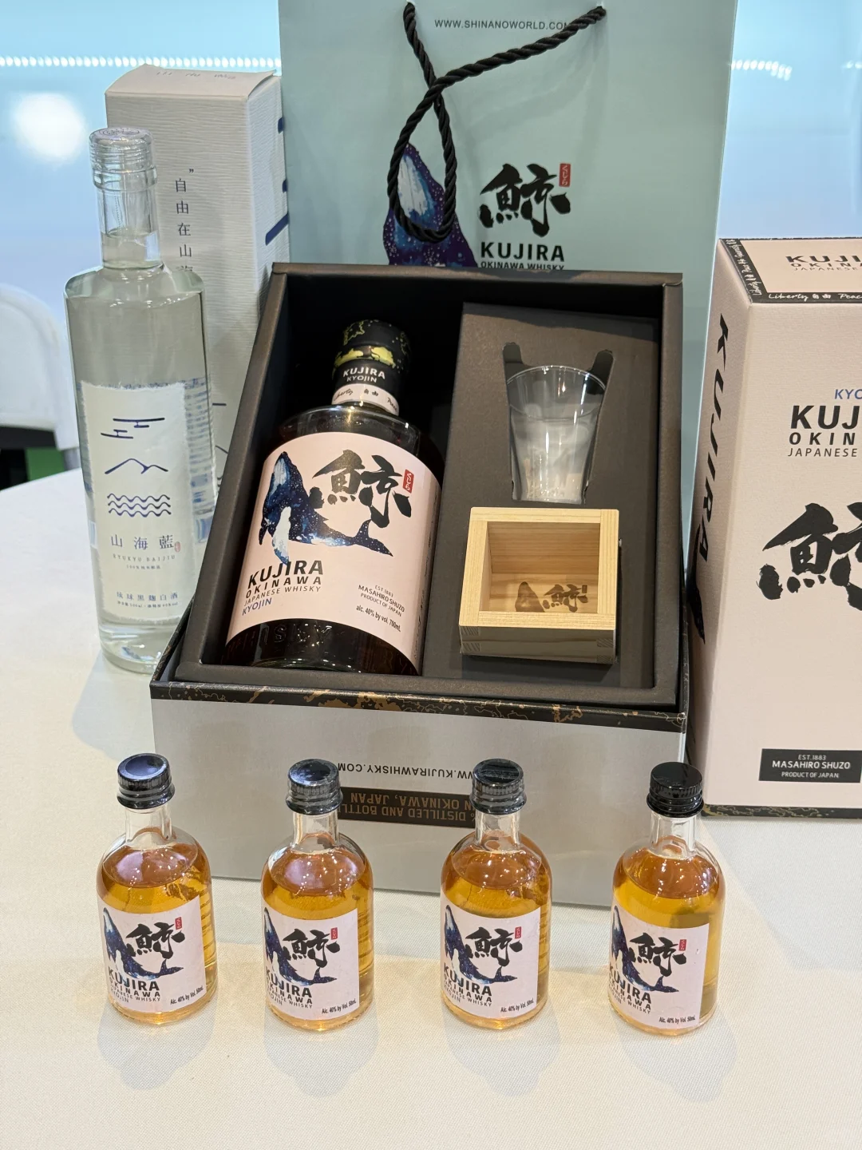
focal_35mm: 48
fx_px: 1594
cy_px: 575
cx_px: 431
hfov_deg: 30.3
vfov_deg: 39.7
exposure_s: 1/50
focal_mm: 6.76
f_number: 1.78
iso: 100
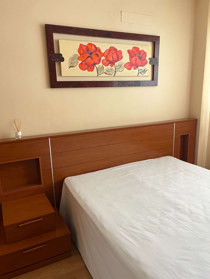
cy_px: 140
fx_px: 210
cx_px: 105
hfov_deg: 53.1
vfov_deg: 67.3
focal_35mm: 26
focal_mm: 5.1
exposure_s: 1/98
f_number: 1.6
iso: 125
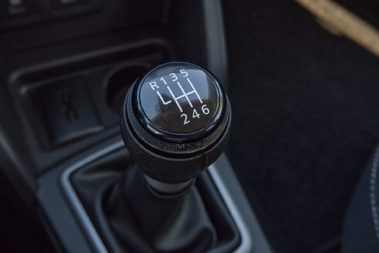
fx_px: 379
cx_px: 190
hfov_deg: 53.1
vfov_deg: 36.9
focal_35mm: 36
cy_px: 126
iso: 2000
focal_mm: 24.2
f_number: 7.1
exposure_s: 1/100
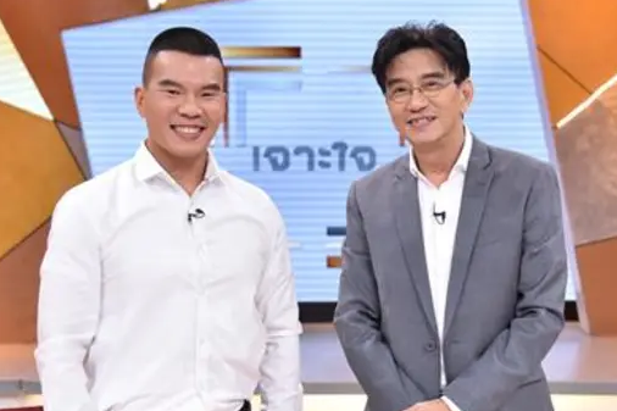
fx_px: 1268
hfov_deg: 27.4
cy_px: 234
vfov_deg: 18.4
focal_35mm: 74
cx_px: 315
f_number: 4.5
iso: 1600
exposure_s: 1/160
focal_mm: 48
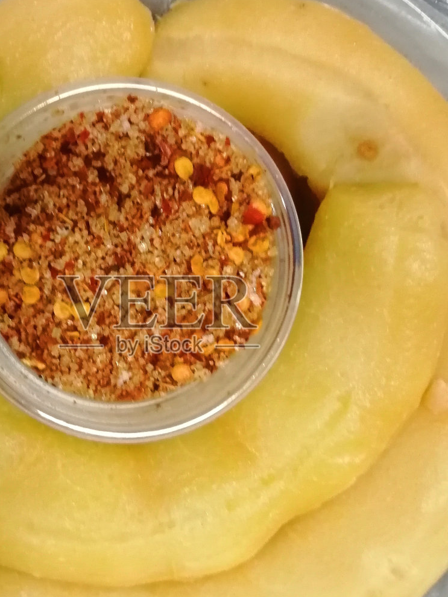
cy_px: 317
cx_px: 159
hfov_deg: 34.1
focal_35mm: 42
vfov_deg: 44.8
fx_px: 724
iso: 640
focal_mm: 3.62
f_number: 1.8
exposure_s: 1/14.3
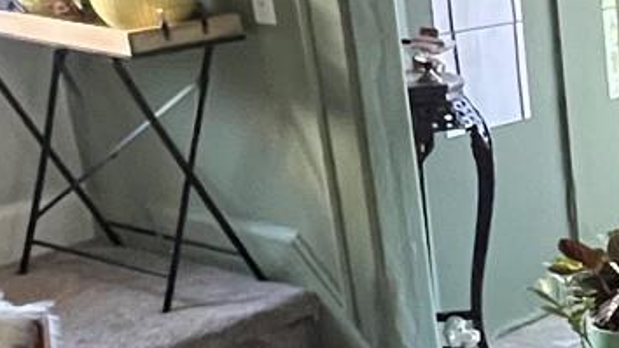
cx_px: 1002
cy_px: 348
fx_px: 1346
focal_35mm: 82
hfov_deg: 20.8
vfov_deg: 14.5
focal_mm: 1.57
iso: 800
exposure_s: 1/60
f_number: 1.8
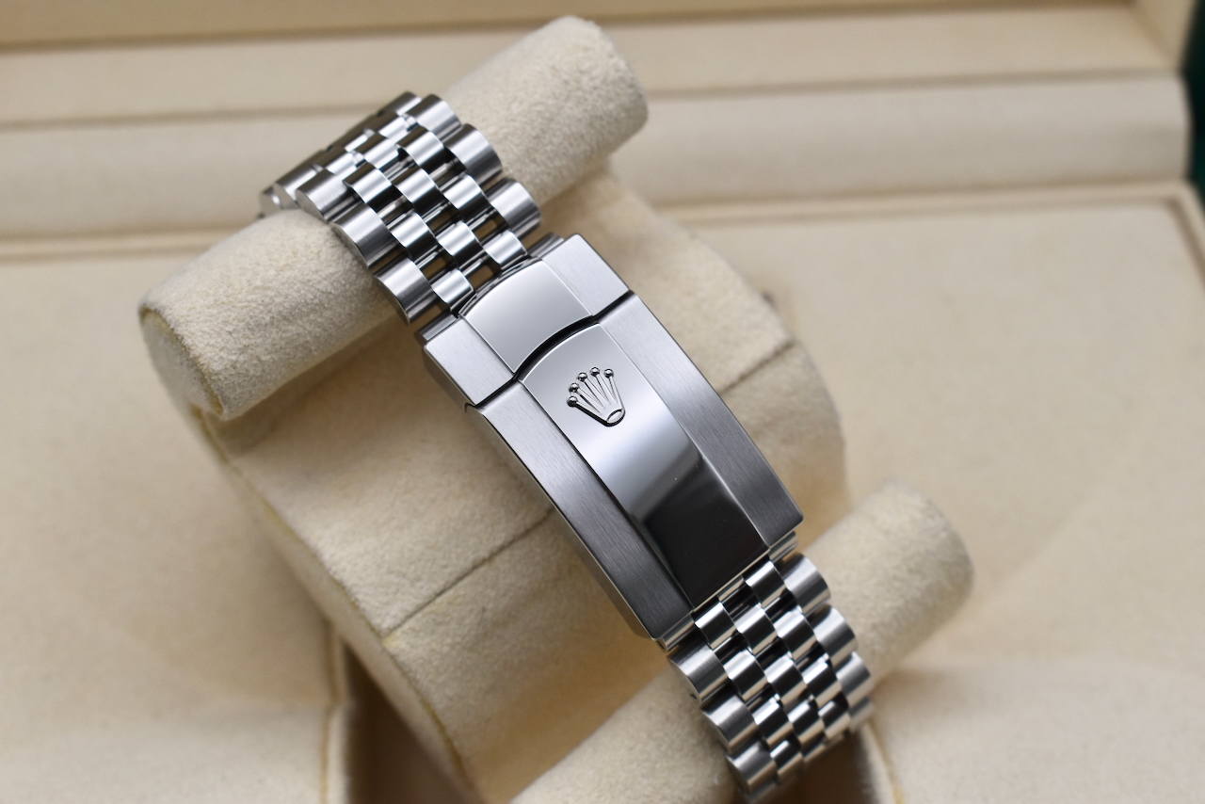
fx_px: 2109
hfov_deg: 31.9
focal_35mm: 63
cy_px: 402
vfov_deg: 21.6
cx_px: 602
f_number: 8
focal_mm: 42
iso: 400
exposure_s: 1/200
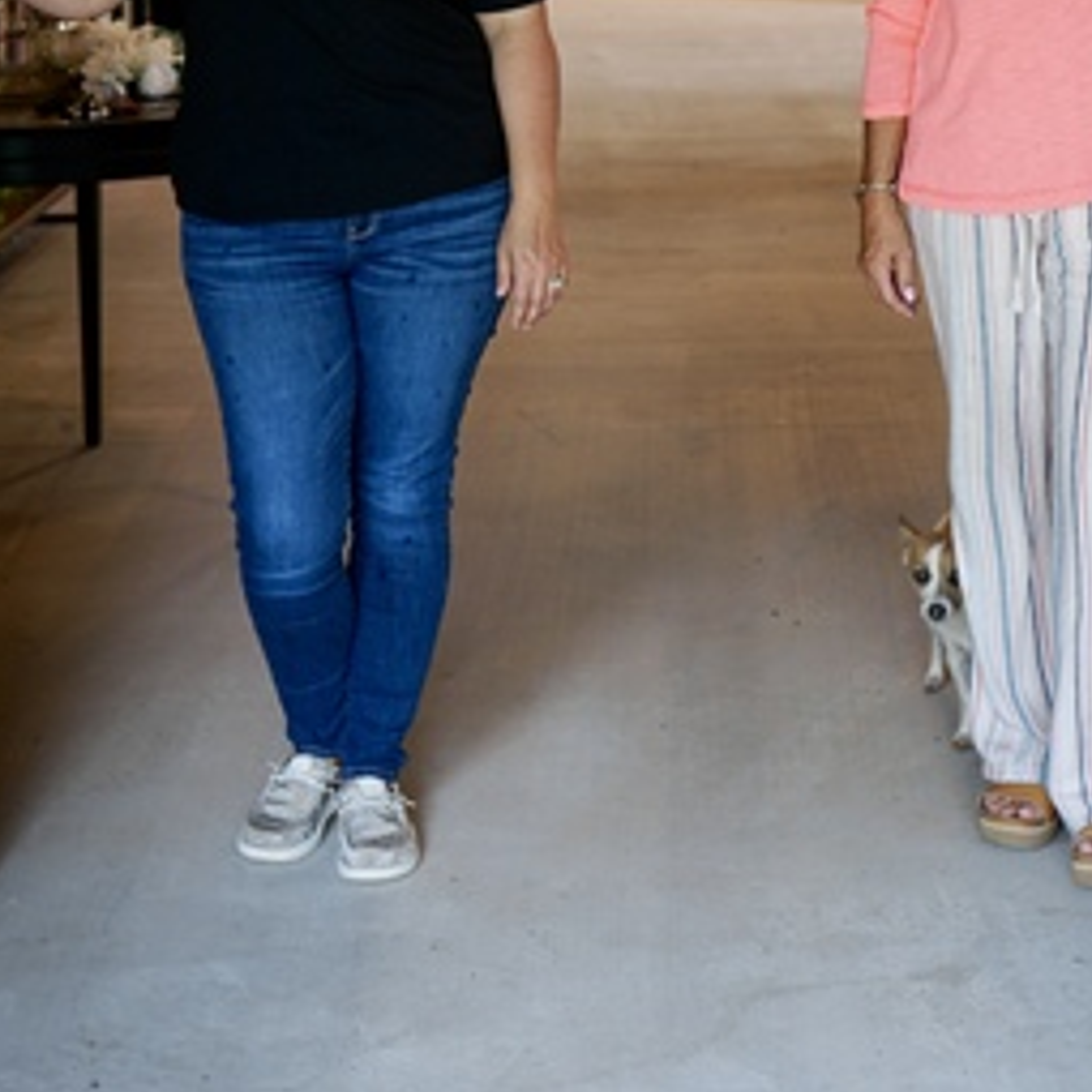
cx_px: 694
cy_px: -39
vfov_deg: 19.1
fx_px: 3141
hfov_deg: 19.7
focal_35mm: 88
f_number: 4.5
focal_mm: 44
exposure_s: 1/10
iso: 200
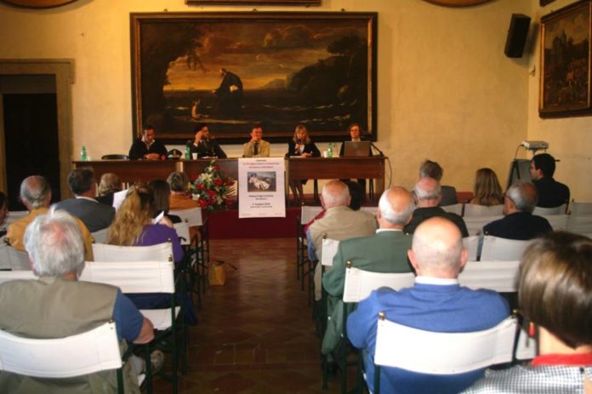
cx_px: 296
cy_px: 197
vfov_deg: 36.3
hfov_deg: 52.4
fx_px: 601
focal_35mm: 37
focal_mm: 24.38
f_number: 4
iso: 400
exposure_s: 1/45
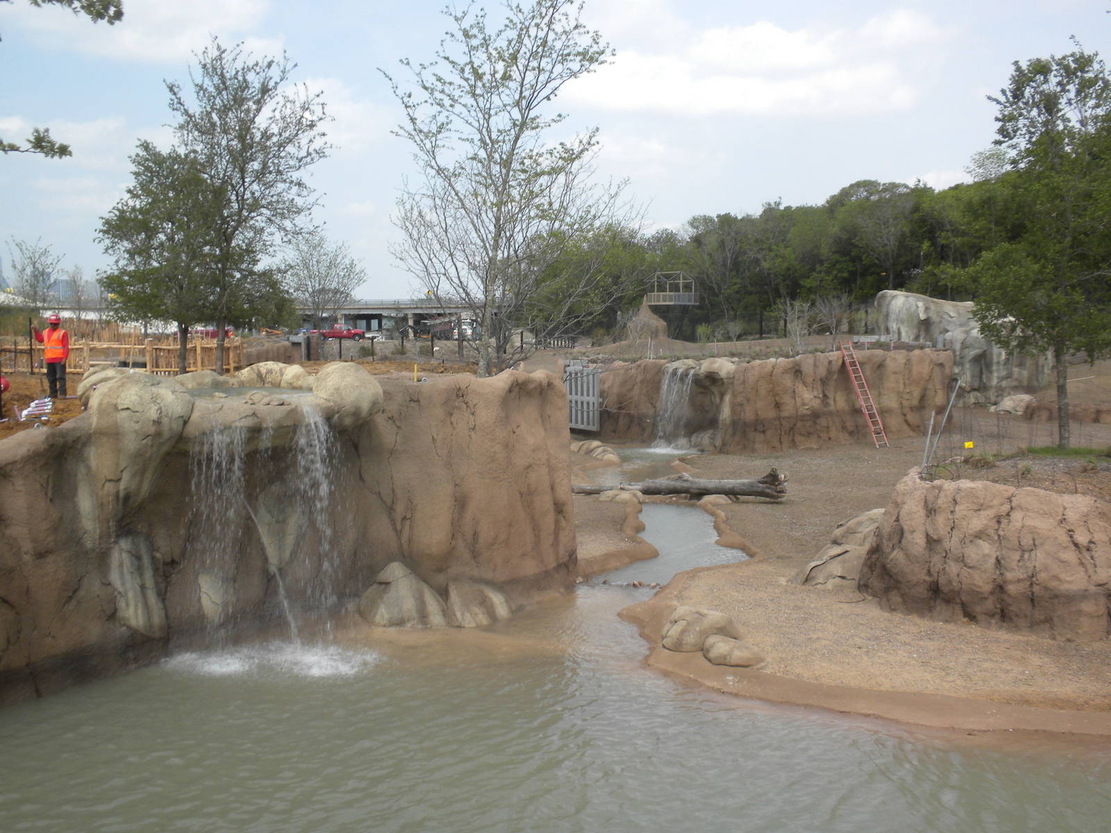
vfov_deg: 38.7
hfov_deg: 50.1
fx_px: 1188
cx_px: 556
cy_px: 416
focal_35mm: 37
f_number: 10
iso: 64
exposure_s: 1/91.6
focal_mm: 6.6
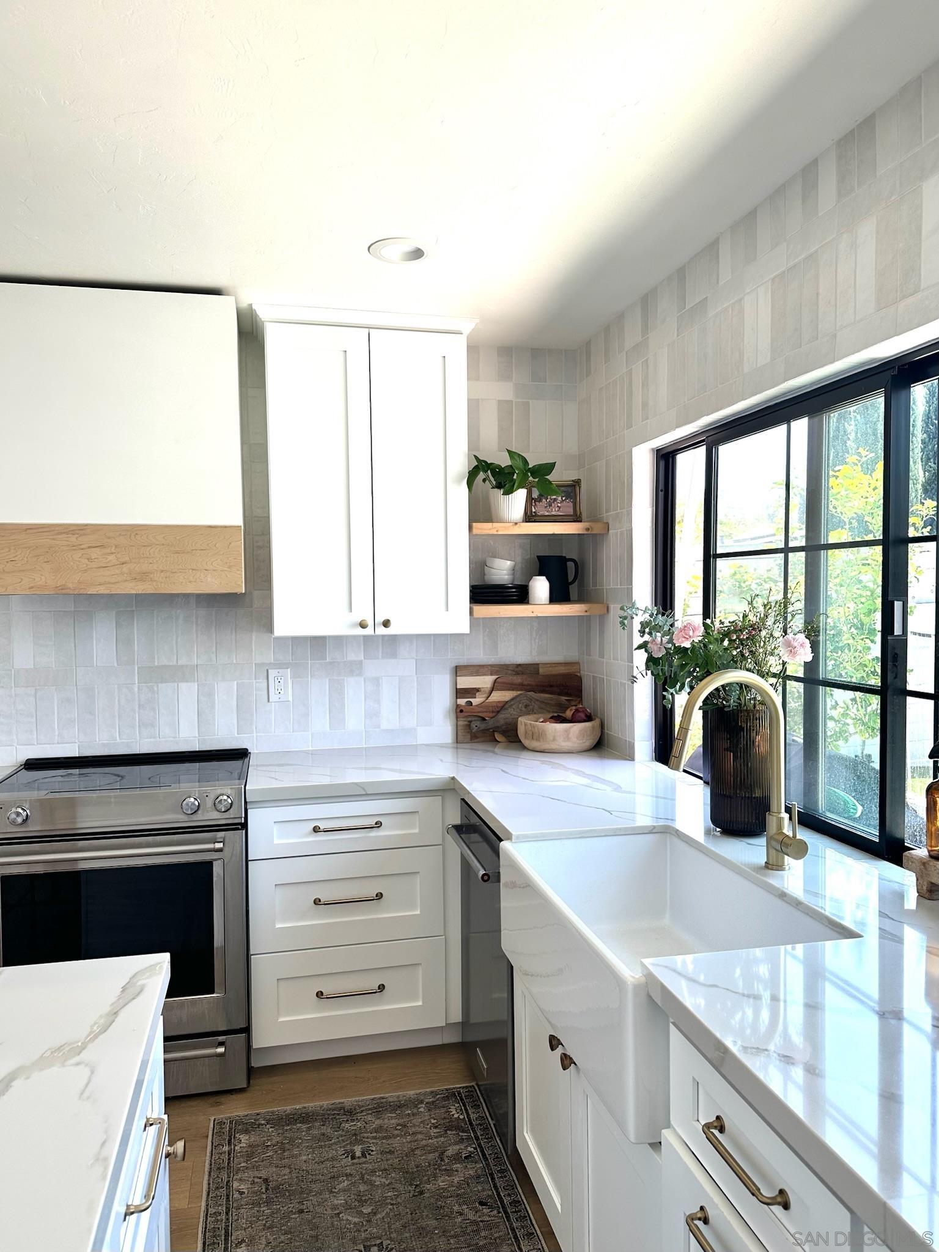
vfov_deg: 71.6
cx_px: 470
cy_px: 626
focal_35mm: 24
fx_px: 868
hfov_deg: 56.8
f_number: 1.78
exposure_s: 1/144
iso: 64
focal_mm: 6.86
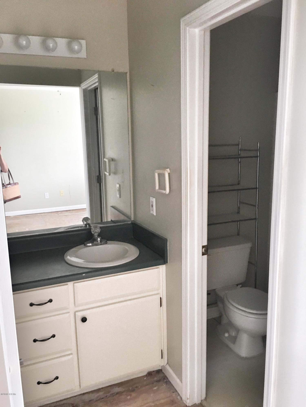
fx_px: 342
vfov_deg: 61.7
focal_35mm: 29
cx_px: 153
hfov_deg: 48.2
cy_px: 204
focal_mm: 4.15
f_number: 2.2
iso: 100
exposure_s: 1/30
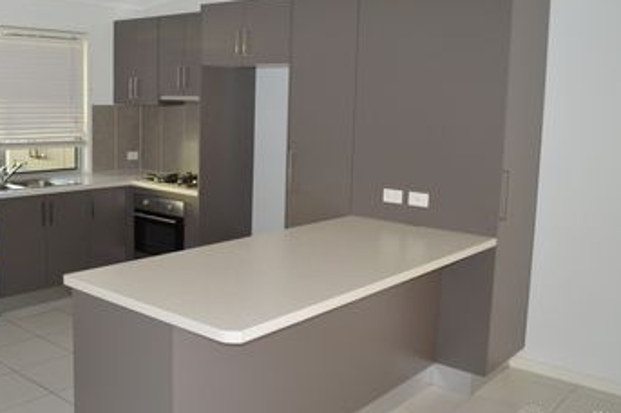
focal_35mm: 37
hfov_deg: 51.4
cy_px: 177
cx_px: 230
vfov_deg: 35.8
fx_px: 638
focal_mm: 18
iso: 900
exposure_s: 1/60
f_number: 3.5
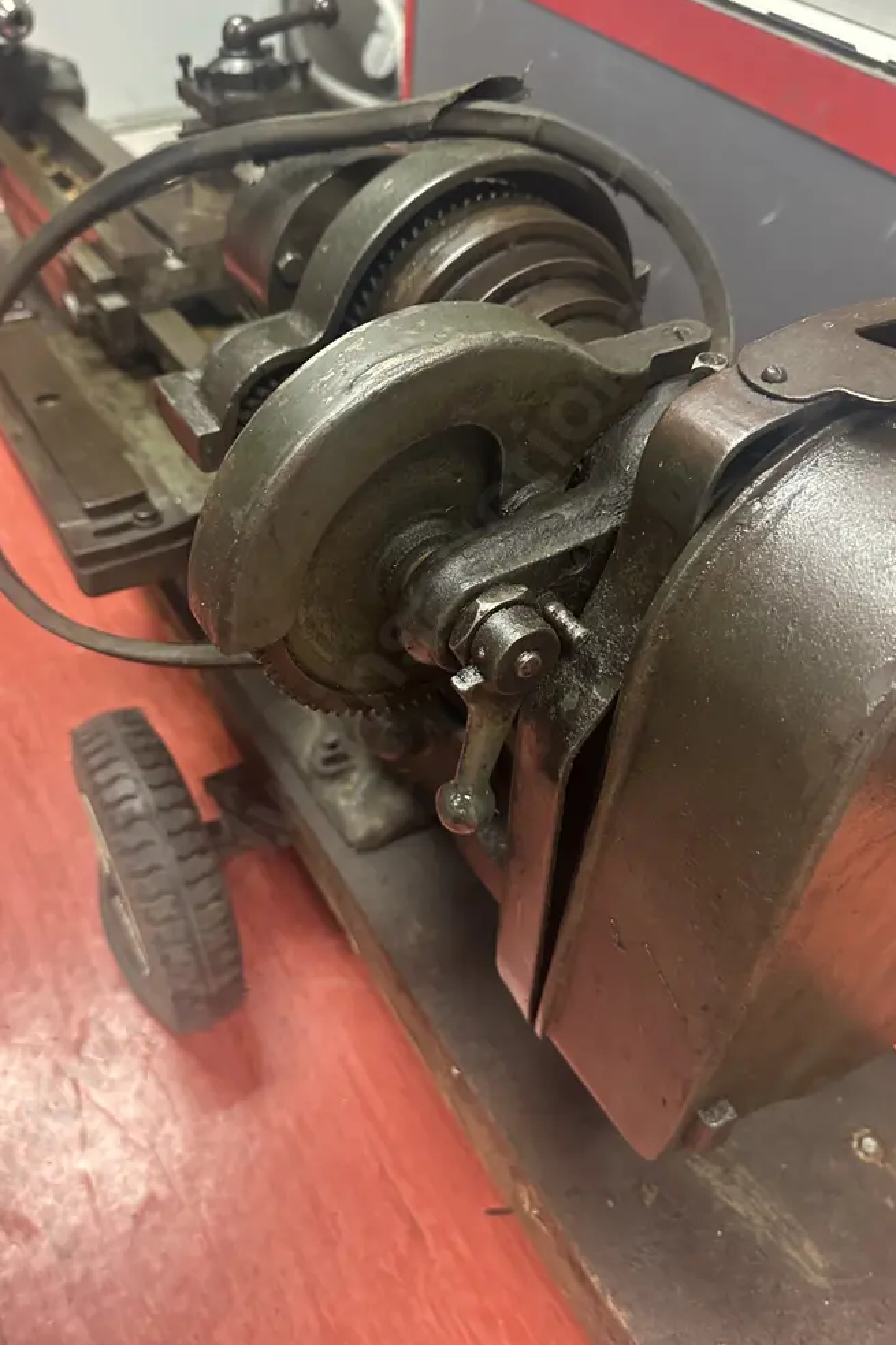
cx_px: 394
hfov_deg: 49.4
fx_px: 971
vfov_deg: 69.4
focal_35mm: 26
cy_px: 653
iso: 800
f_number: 1.78
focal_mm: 6.86
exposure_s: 1/50
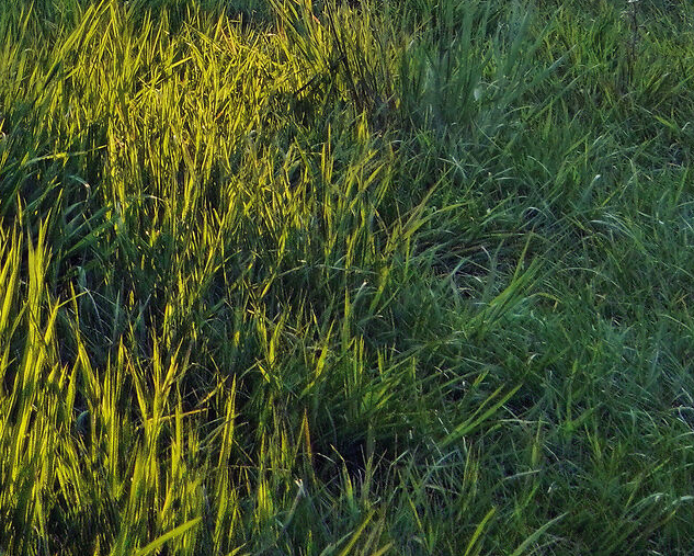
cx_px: -31
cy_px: -144
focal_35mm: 96
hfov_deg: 19.3
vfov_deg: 15.4
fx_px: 1973
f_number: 16
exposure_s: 1/80
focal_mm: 18
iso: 400
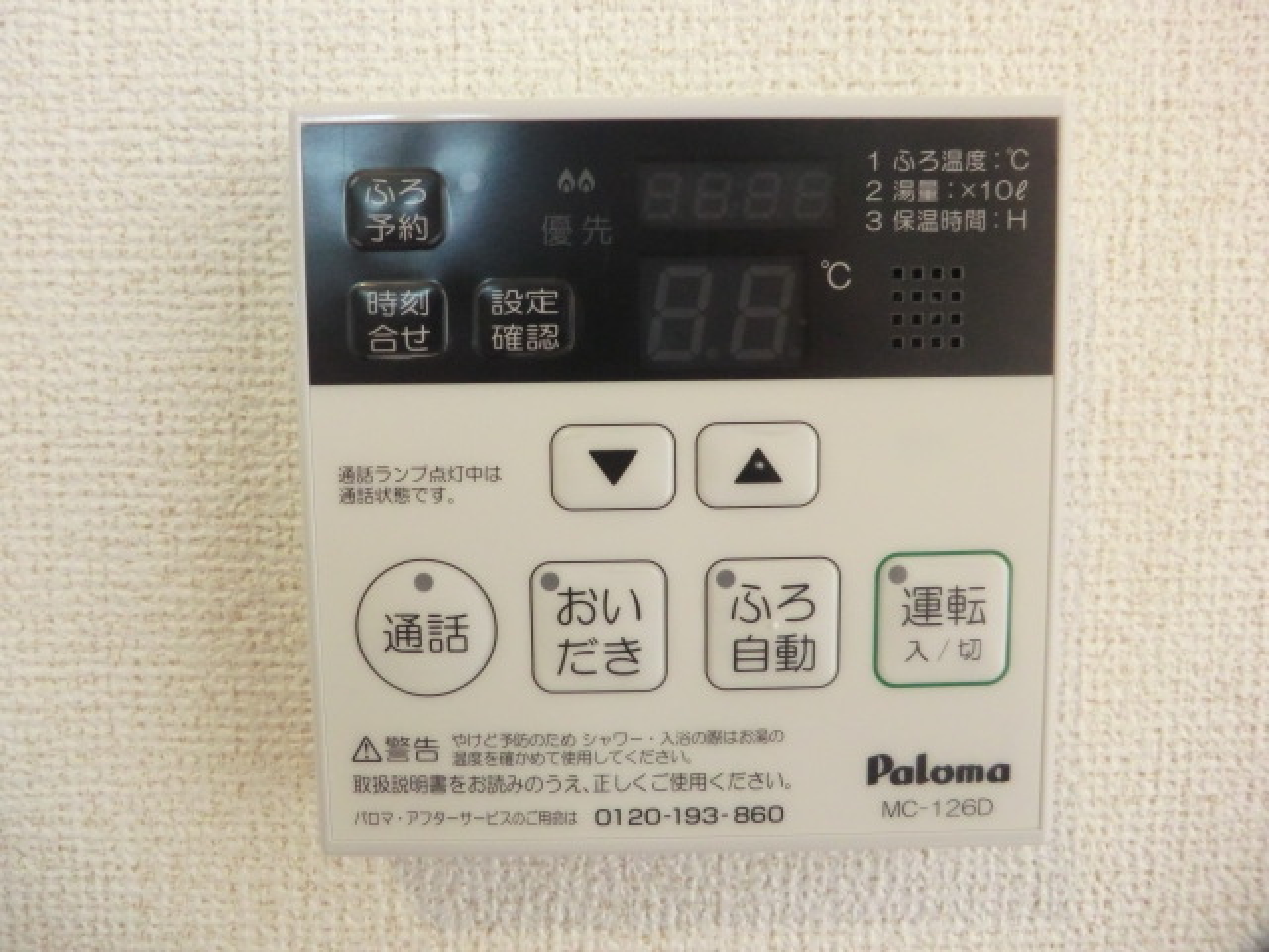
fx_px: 880
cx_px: 634
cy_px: 476
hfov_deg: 71.6
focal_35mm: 24
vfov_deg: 56.8
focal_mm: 4.3
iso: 400
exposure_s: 1/60
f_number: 3.2
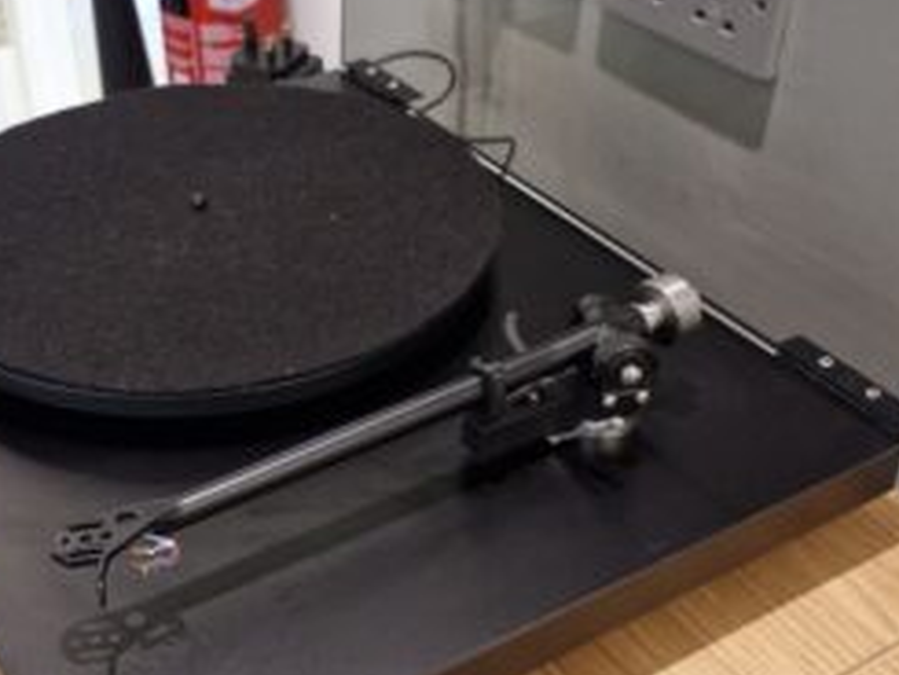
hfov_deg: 39.2
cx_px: 301
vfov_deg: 30.3
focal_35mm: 48
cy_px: 352
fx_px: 1247
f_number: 1.8
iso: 50
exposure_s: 1/100
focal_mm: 5.54
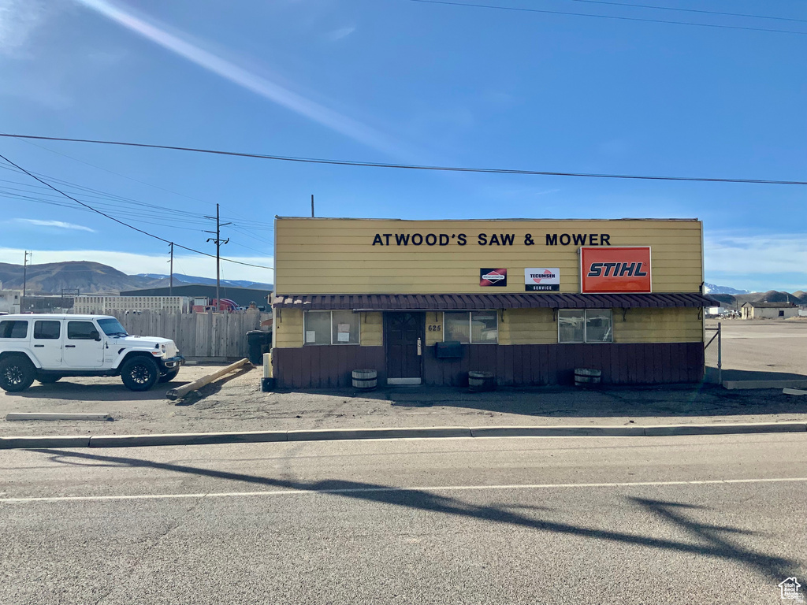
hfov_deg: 61.7
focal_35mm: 29
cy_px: 302
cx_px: 404
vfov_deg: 48.2
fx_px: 676
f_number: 1.8
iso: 20
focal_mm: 3
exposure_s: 1/2538
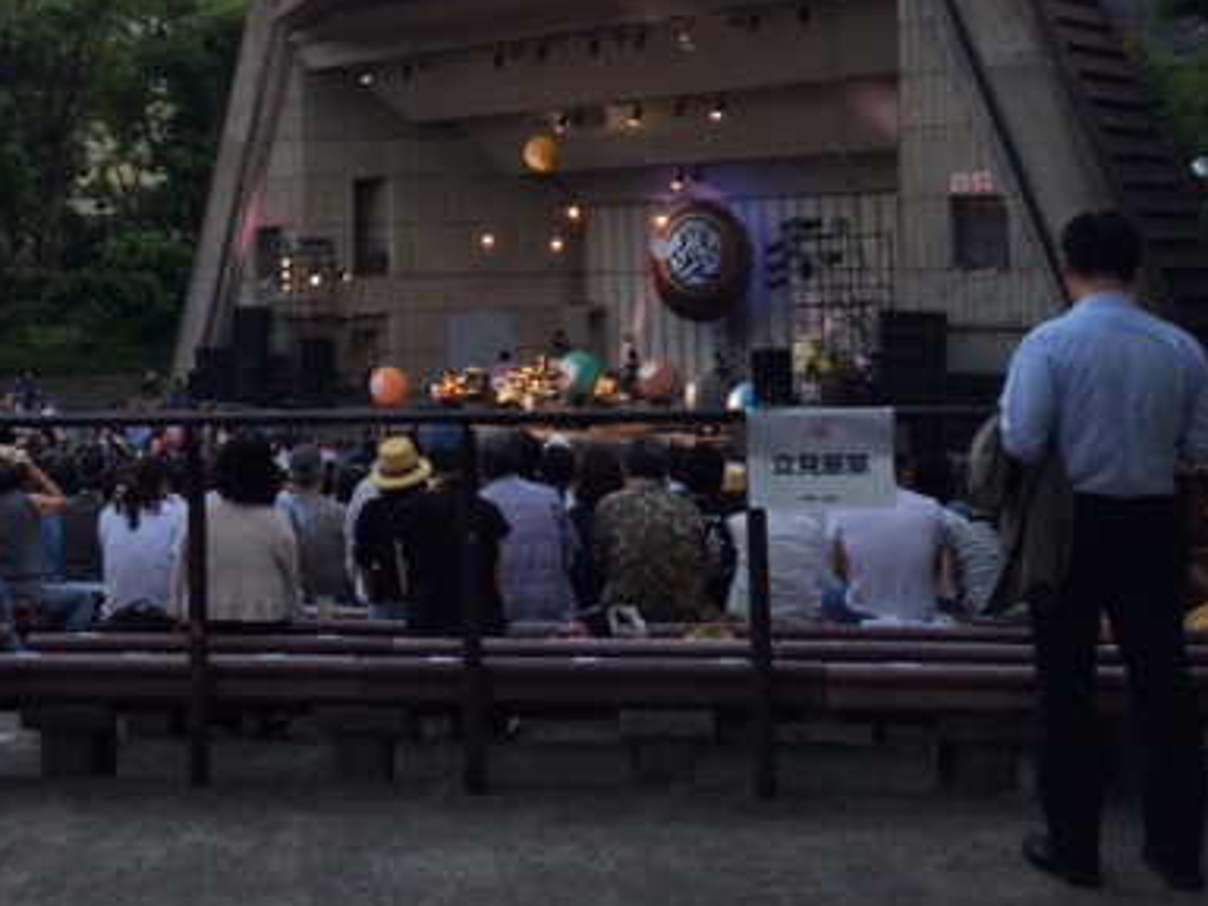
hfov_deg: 37.4
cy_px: 167
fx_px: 1745
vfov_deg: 28.4
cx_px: 318
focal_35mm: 50
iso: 40
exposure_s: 1/33
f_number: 2.2
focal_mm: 4.12
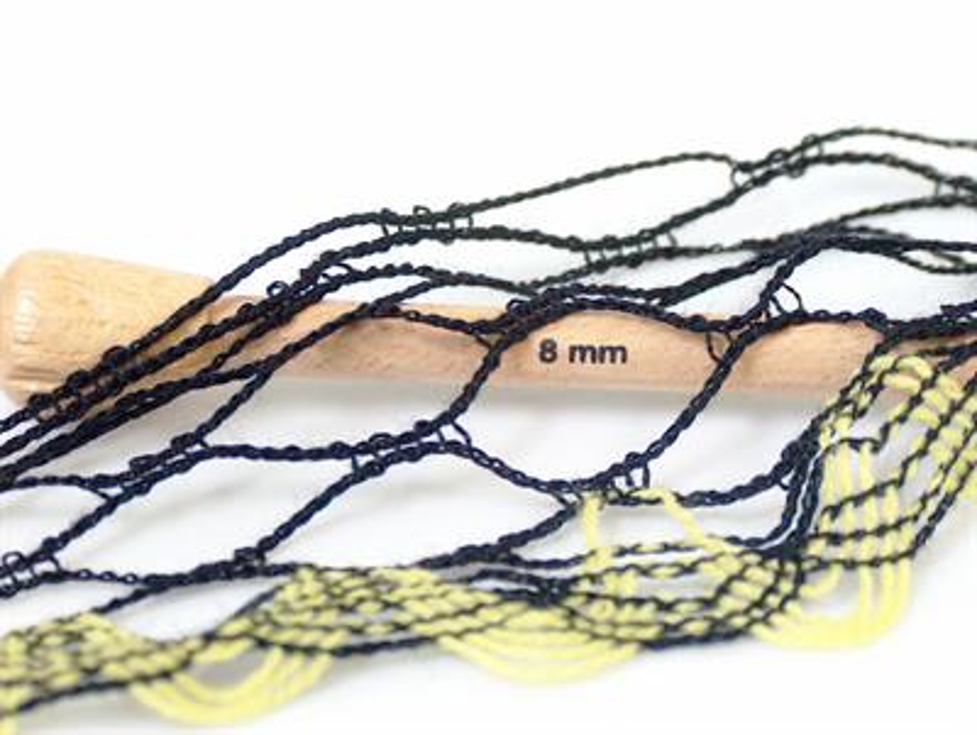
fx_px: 3278
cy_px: 368
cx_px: 488
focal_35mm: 116
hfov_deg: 17.0
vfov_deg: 12.8
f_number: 3
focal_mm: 23.76
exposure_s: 1/19.9
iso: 200
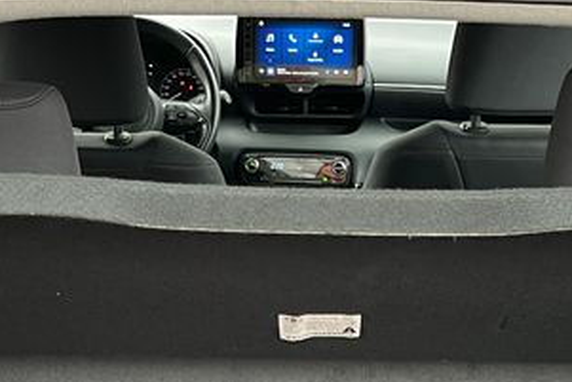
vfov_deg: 14.3
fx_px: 1462
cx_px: 315
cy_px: 487
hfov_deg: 22.1
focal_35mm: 92
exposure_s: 1/85
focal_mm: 5.1
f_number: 1.6
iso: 125
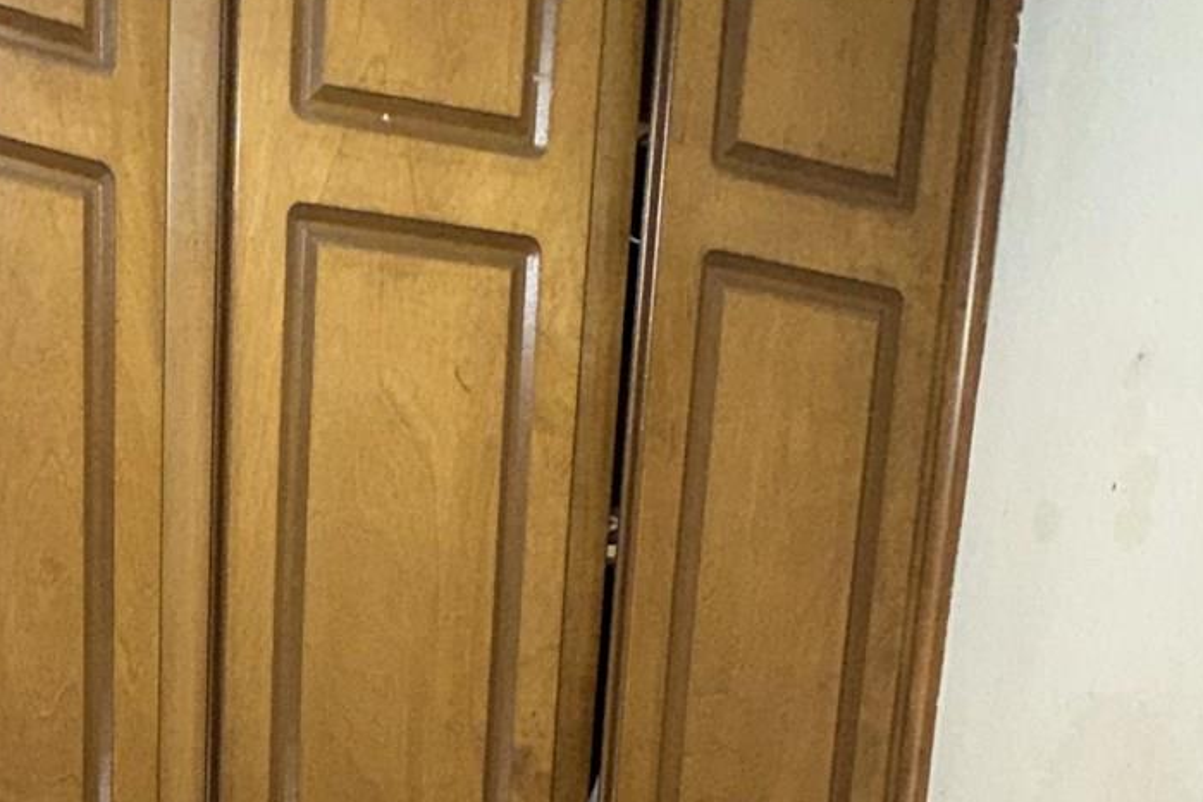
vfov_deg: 22.1
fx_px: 1604
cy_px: 1270
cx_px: 205
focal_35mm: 48
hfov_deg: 39.2
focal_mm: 2.22
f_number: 2.2
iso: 80
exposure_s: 1/60
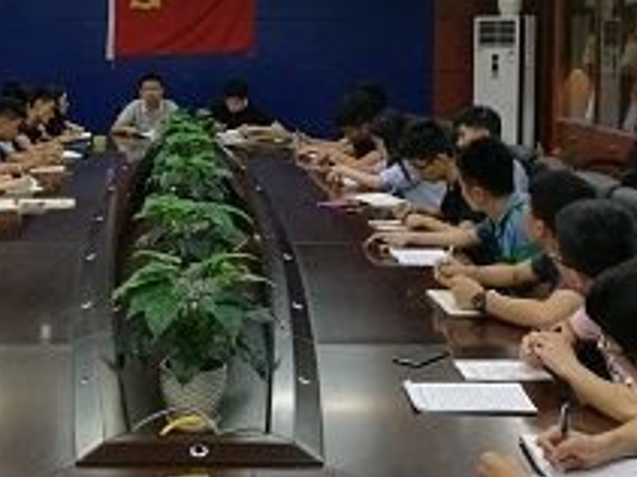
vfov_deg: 22.7
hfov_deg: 29.9
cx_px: 181
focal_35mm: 64
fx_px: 1177
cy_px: 128
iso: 160
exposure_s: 1/33.3
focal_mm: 4.5
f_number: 2.2
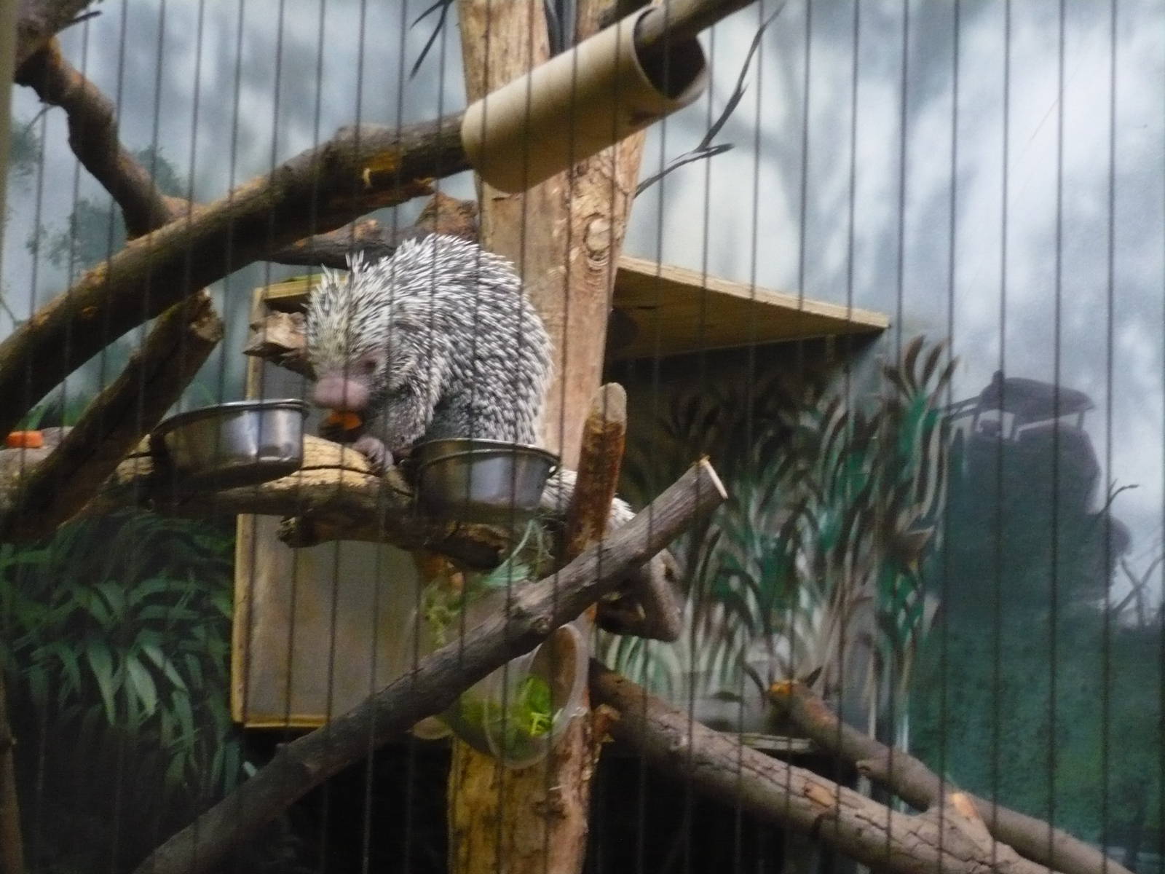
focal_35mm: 105
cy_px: 437
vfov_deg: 14.1
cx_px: 582
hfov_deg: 18.7
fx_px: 3534
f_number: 5
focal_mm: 17.4
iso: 400
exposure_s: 1/4
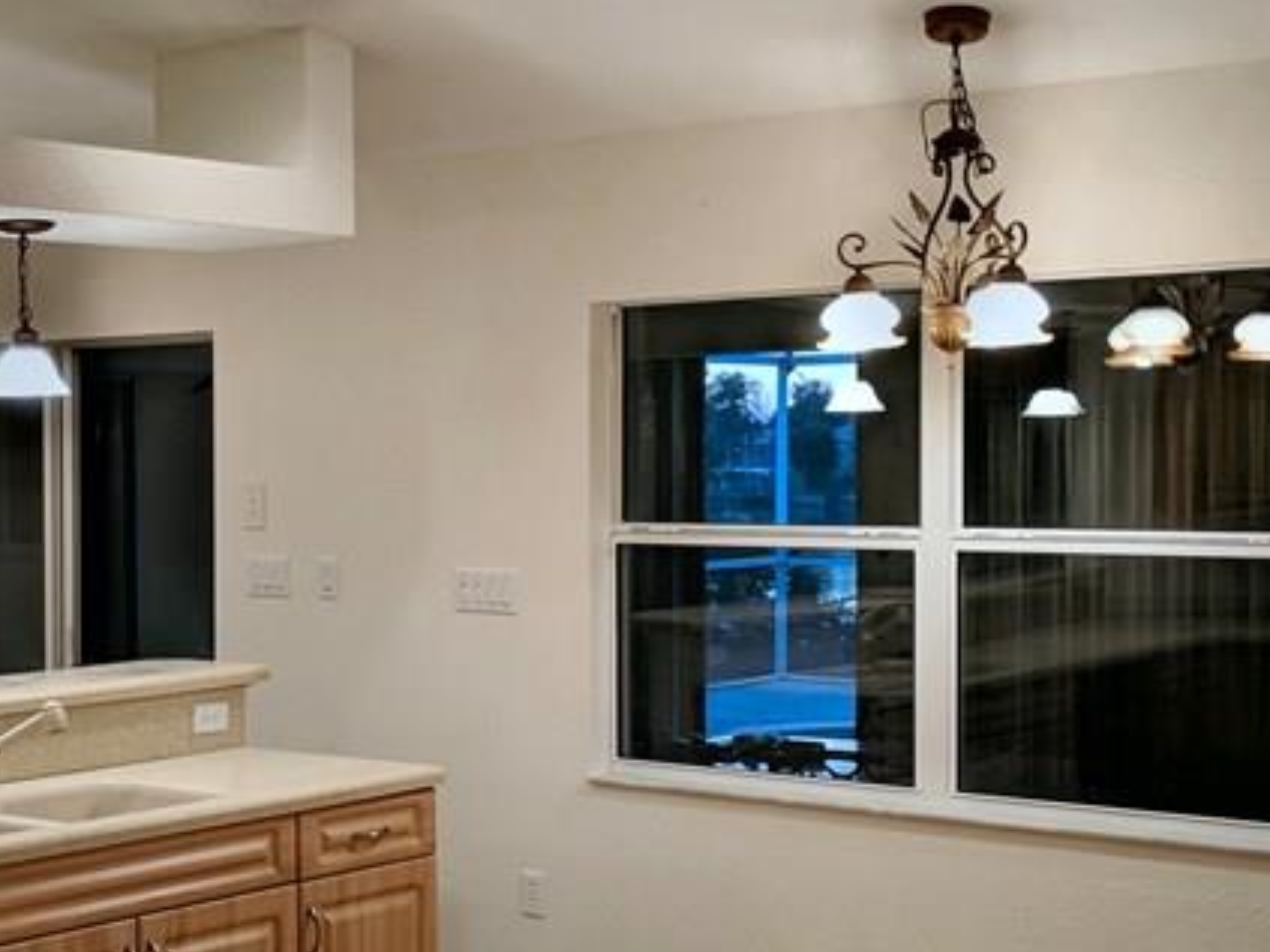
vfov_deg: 23.3
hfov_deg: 30.1
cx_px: 288
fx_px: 2311
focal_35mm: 63
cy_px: 520
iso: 202
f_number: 2
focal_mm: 4.67
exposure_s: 1/60
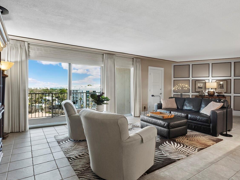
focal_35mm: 20
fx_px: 139
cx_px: 126
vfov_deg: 65.9
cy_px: 87
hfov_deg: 81.7
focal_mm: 7
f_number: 11
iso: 400
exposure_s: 1/5
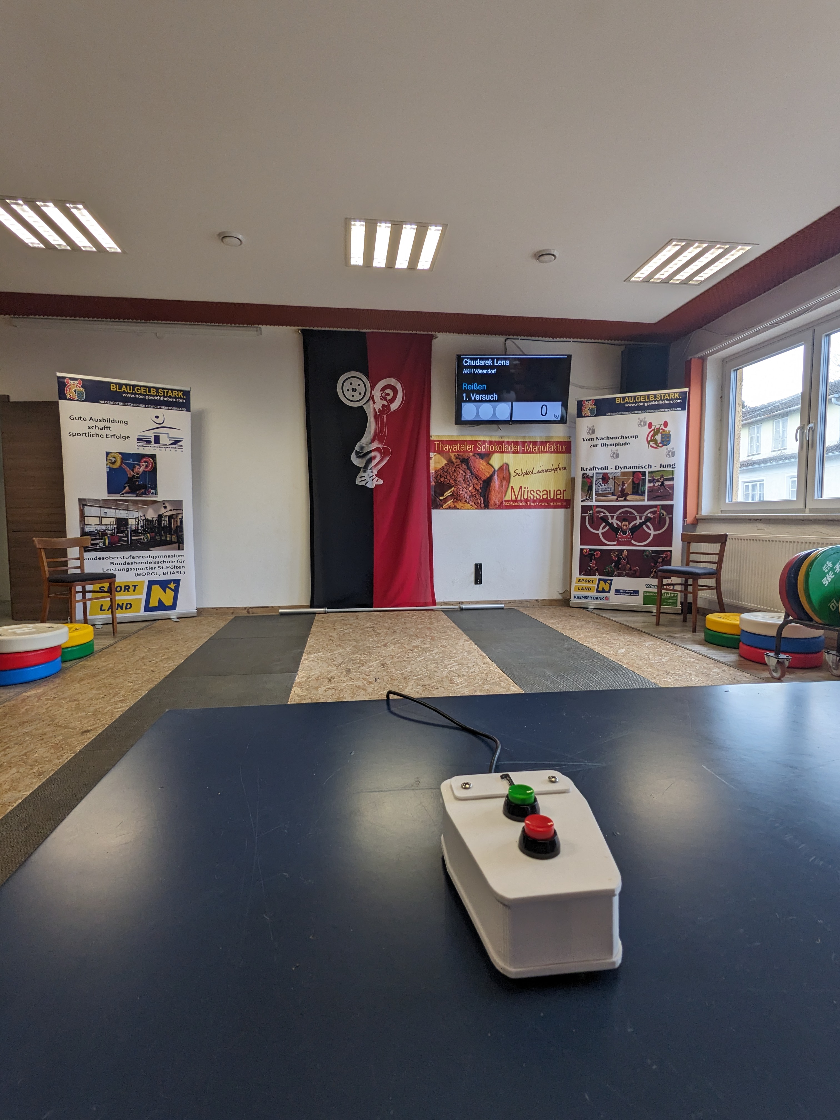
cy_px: 560
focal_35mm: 16
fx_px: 518
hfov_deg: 78.1
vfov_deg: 94.5
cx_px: 420
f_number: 2.2
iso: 74
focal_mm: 2.22
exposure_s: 1/100
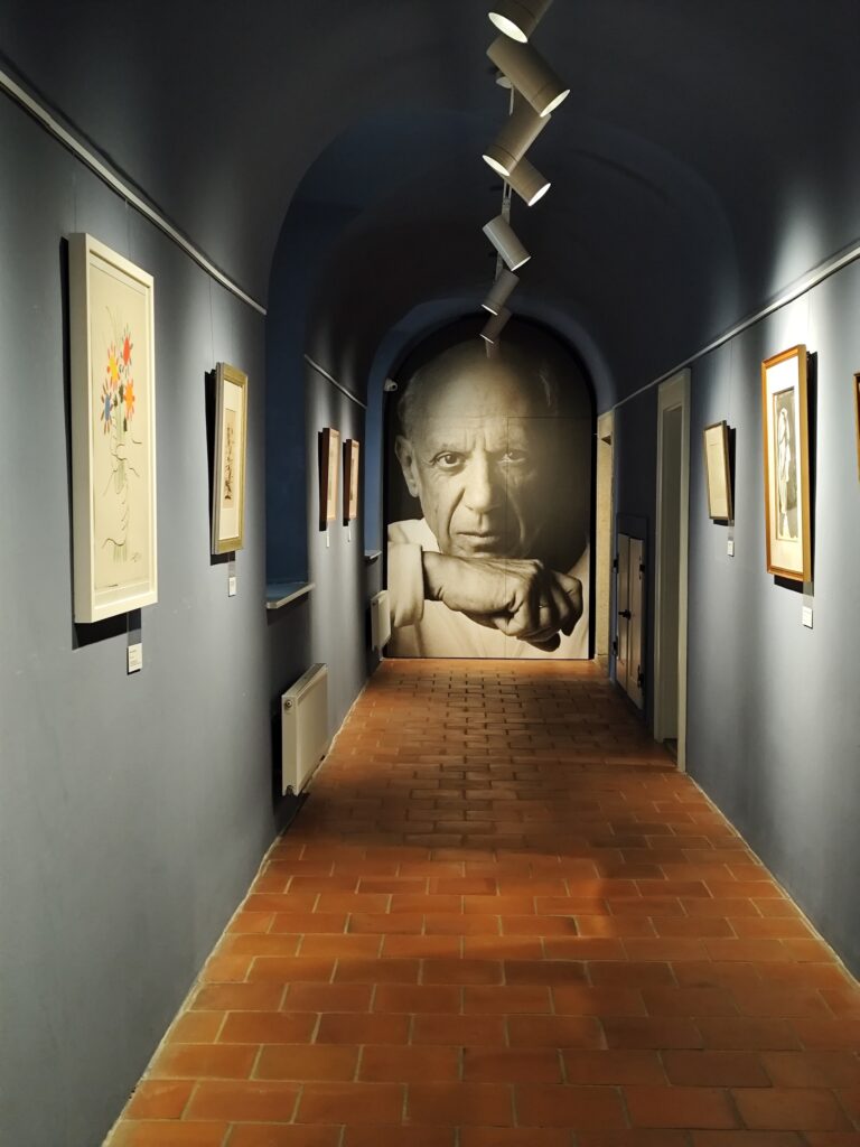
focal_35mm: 46
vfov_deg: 41.2
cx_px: 430
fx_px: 1524
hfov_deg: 31.5
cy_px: 574
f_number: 1.65
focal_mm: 6.19
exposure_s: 1/16.7
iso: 2000
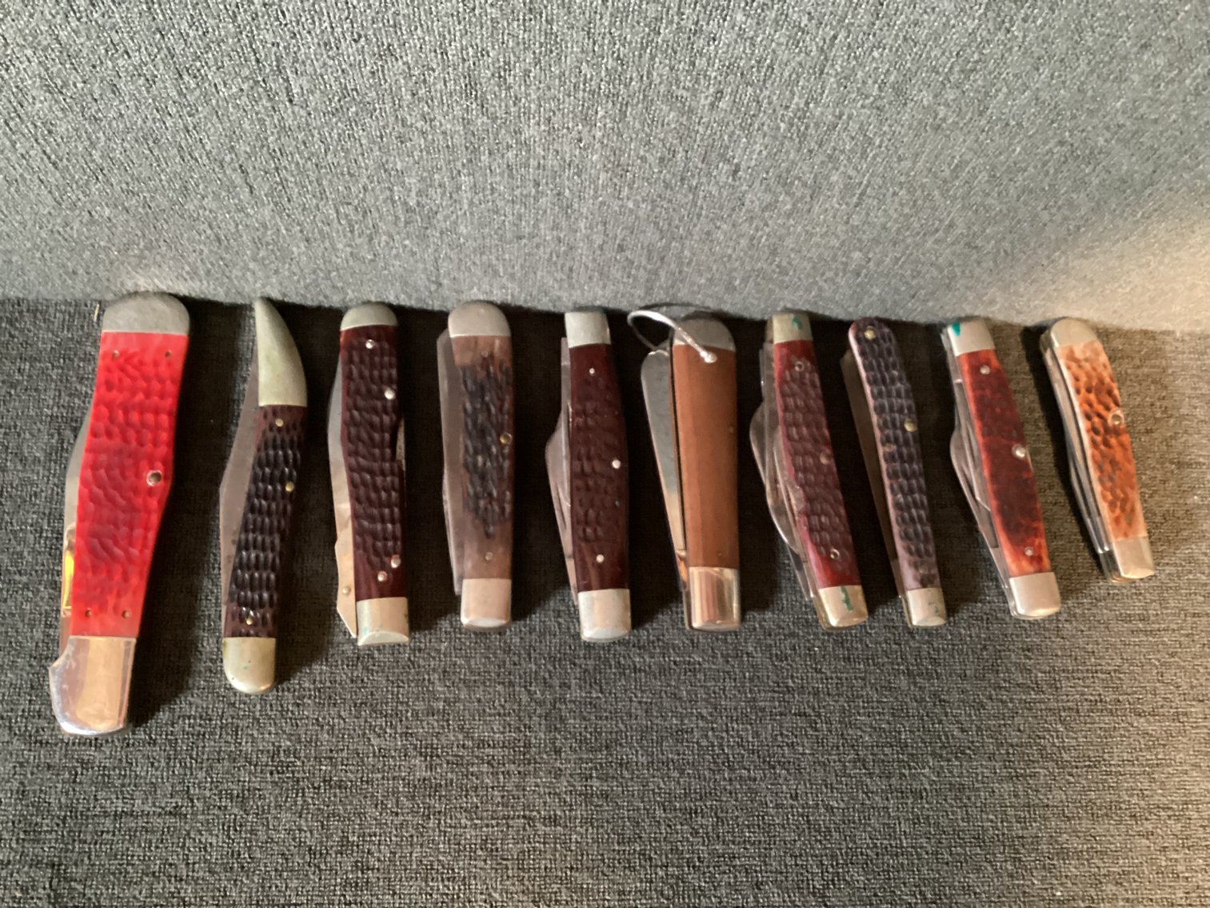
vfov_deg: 45.4
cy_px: 454
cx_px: 605
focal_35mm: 31
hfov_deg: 58.3
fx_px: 1084
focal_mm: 3.3
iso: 640
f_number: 2.4
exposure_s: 1/20
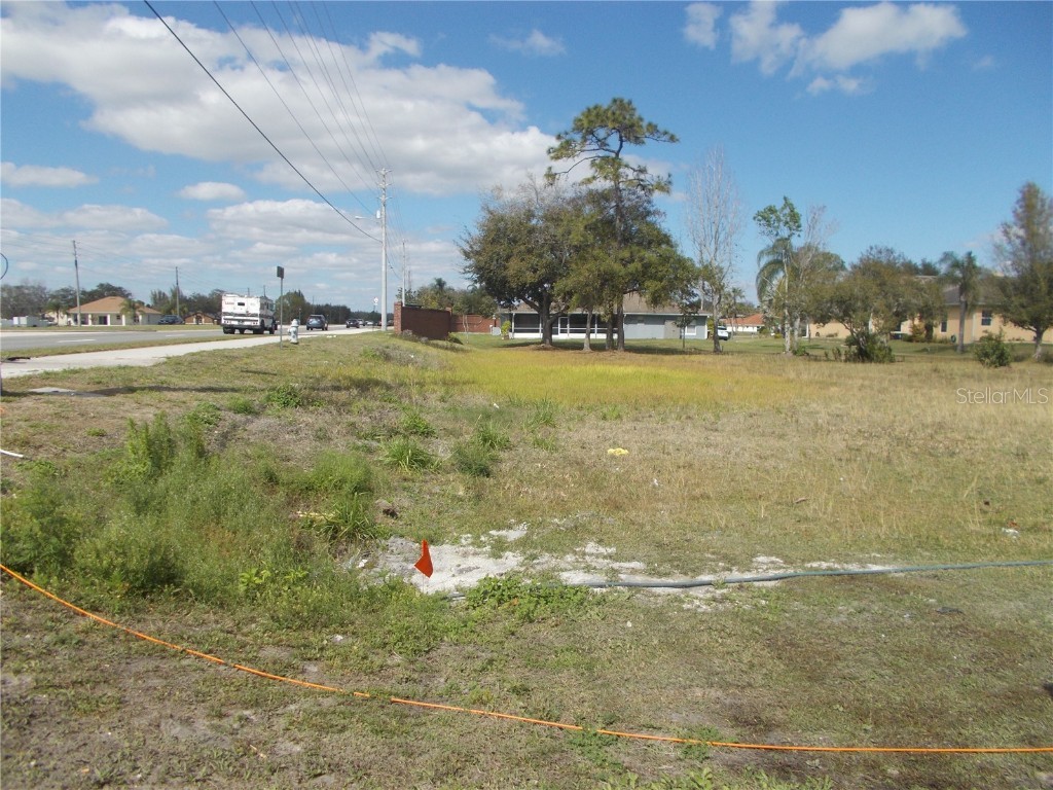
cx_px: 526
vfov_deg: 53.1
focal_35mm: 26
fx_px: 791
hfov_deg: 67.3
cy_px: 395
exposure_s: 1/200
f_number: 8
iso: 80
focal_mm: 4.6
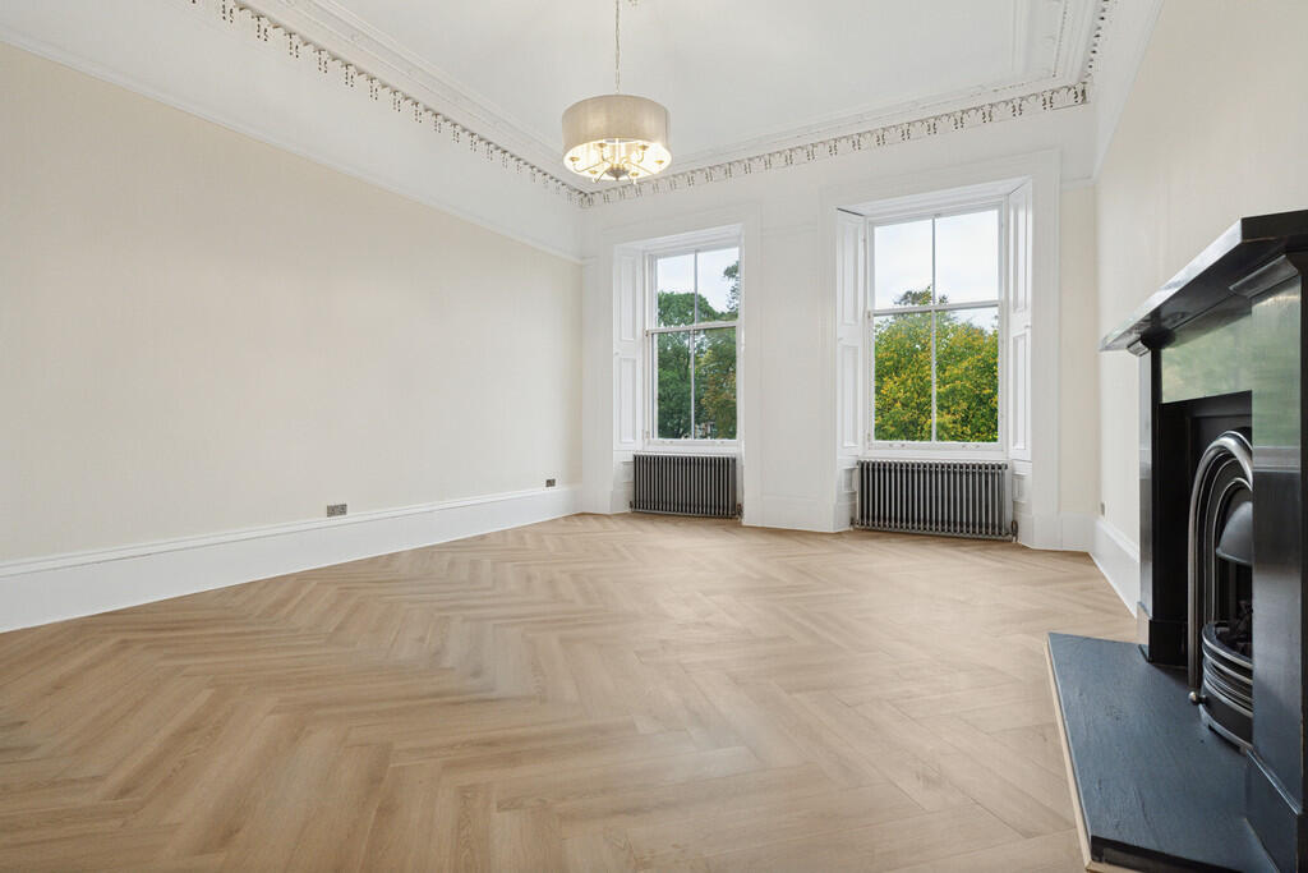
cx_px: 654
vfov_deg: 72.1
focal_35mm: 16
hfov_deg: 95.0
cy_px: 436
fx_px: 600
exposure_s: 1/60
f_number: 5.6
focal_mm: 11
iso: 800
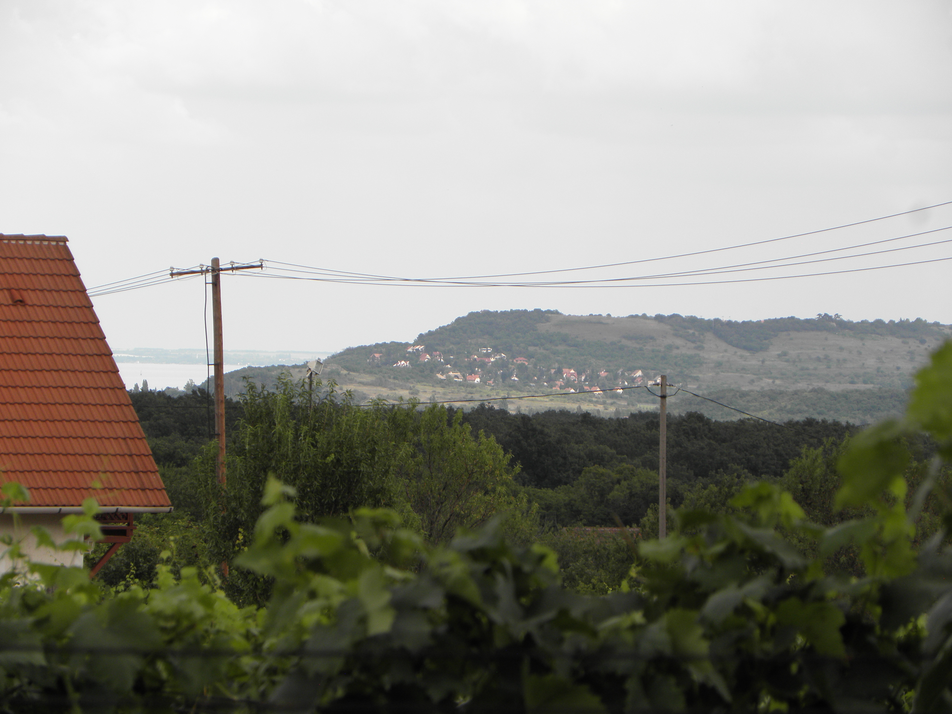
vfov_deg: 6.2
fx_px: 6545
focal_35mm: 238
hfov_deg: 8.3
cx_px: 477
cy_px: 358
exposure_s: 1/320
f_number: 4.5
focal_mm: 42.26
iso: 64
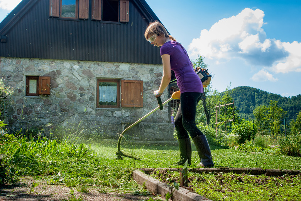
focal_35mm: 42
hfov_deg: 46.4
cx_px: 150
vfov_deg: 32.0
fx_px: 352
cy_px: 100
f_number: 6.7
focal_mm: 28
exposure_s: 1/125
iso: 100
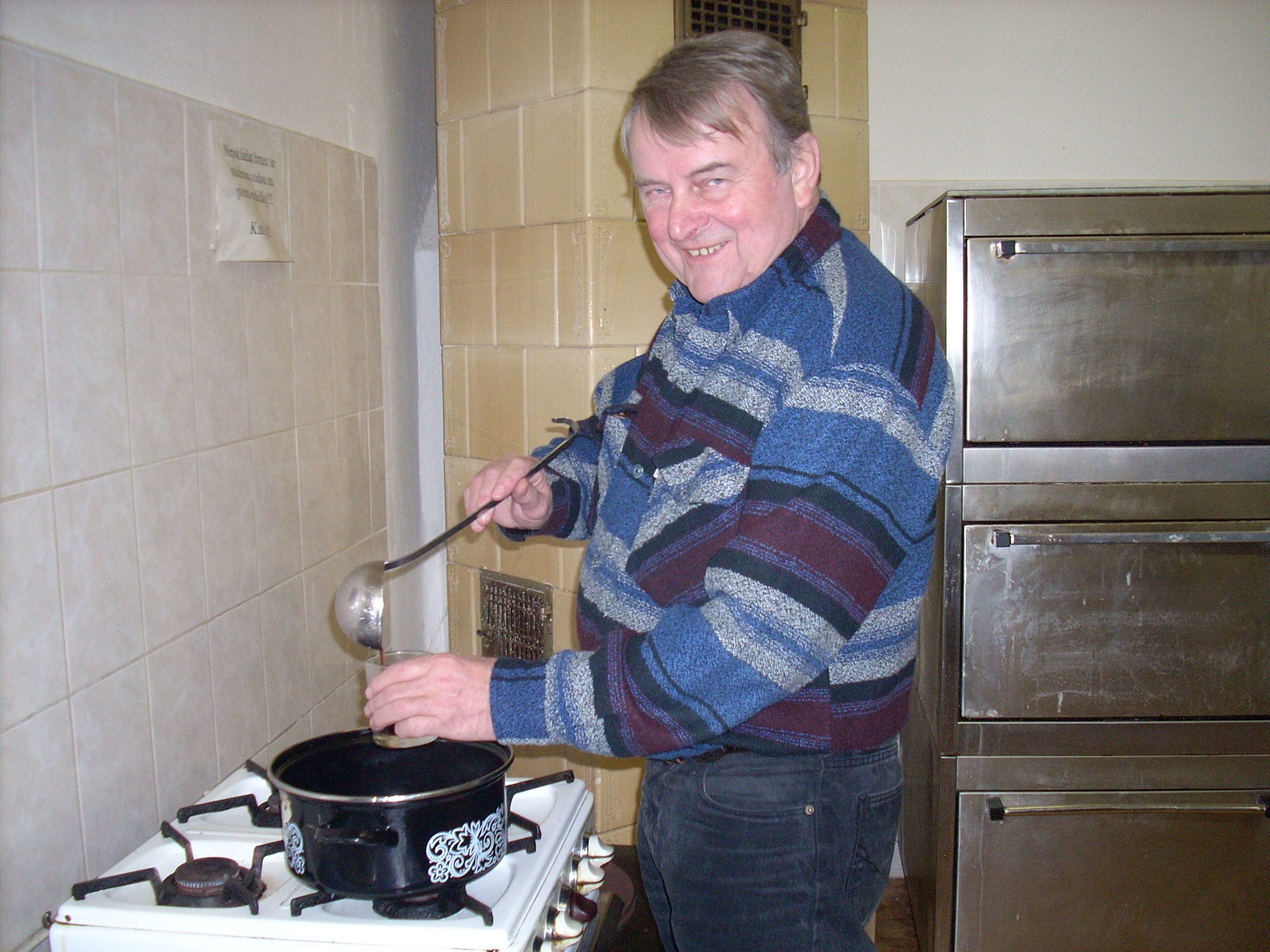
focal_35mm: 37
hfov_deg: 50.1
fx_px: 1357
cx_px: 635
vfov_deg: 38.7
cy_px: 476
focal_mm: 6.2
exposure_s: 1/60
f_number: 2.8
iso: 200
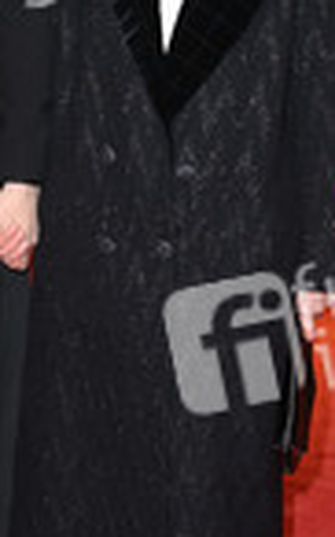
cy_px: 143
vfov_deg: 15.5
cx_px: 18
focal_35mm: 134
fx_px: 1961
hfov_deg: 9.7
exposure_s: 1/160
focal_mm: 48
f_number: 5.6
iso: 640
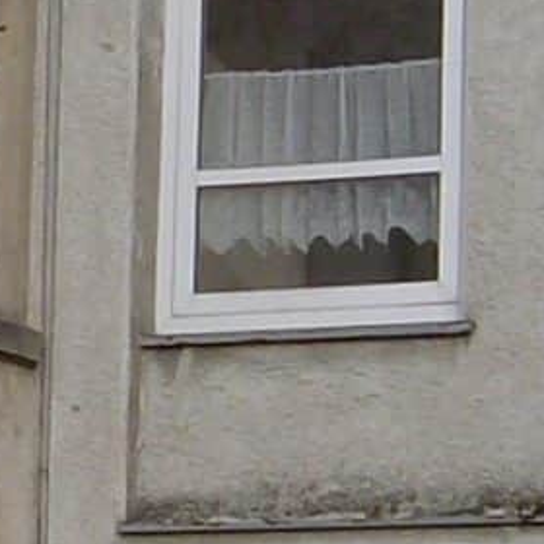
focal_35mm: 307
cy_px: 184
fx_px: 5458
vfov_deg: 5.7
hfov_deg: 5.7
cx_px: -14
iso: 100
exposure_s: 1/331
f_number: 4.8
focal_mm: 6.4
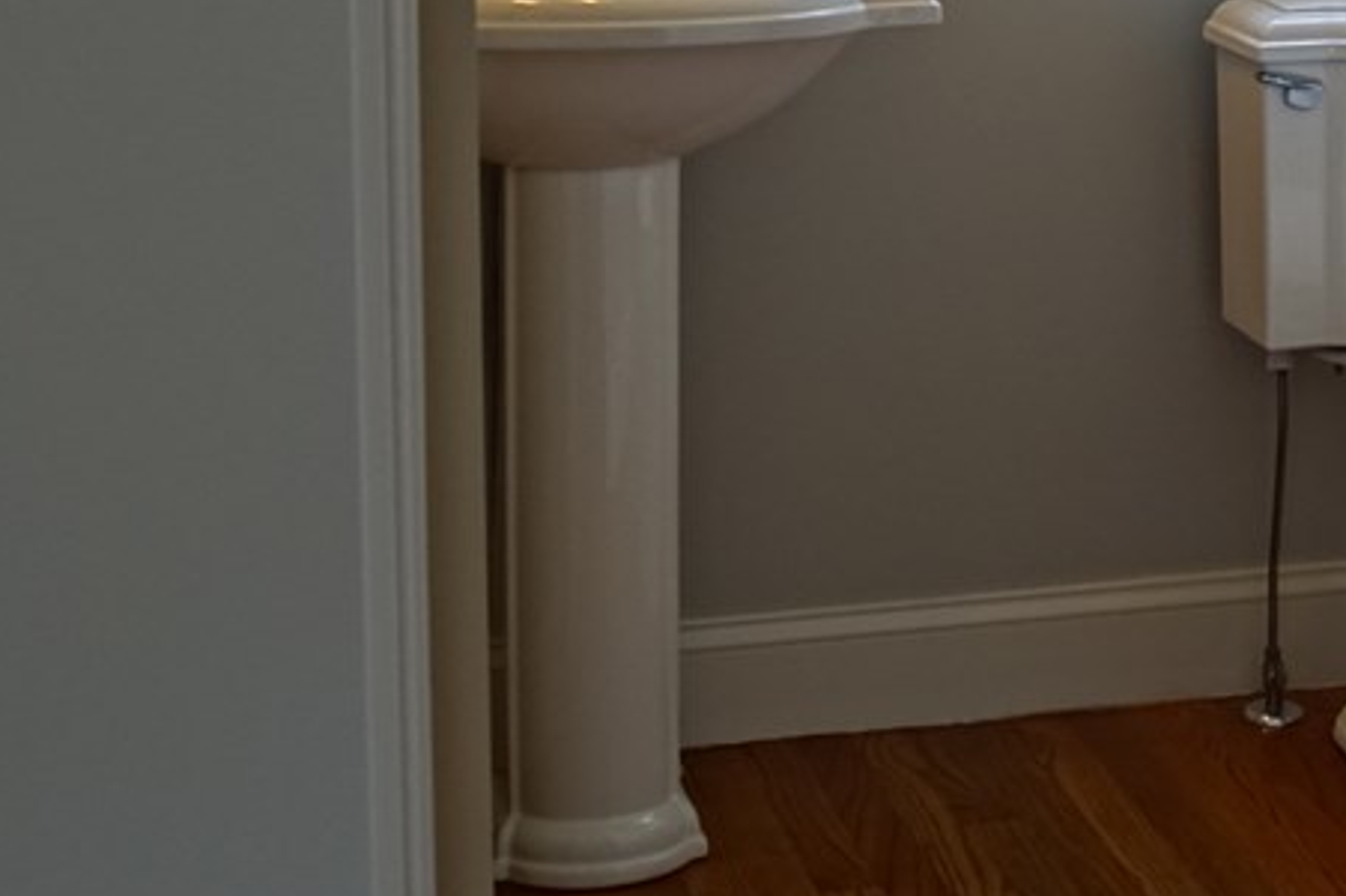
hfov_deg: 21.0
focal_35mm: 94
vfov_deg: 14.1
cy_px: -137
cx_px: 1319
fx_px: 3512
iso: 800
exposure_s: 1/40
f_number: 8
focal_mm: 26
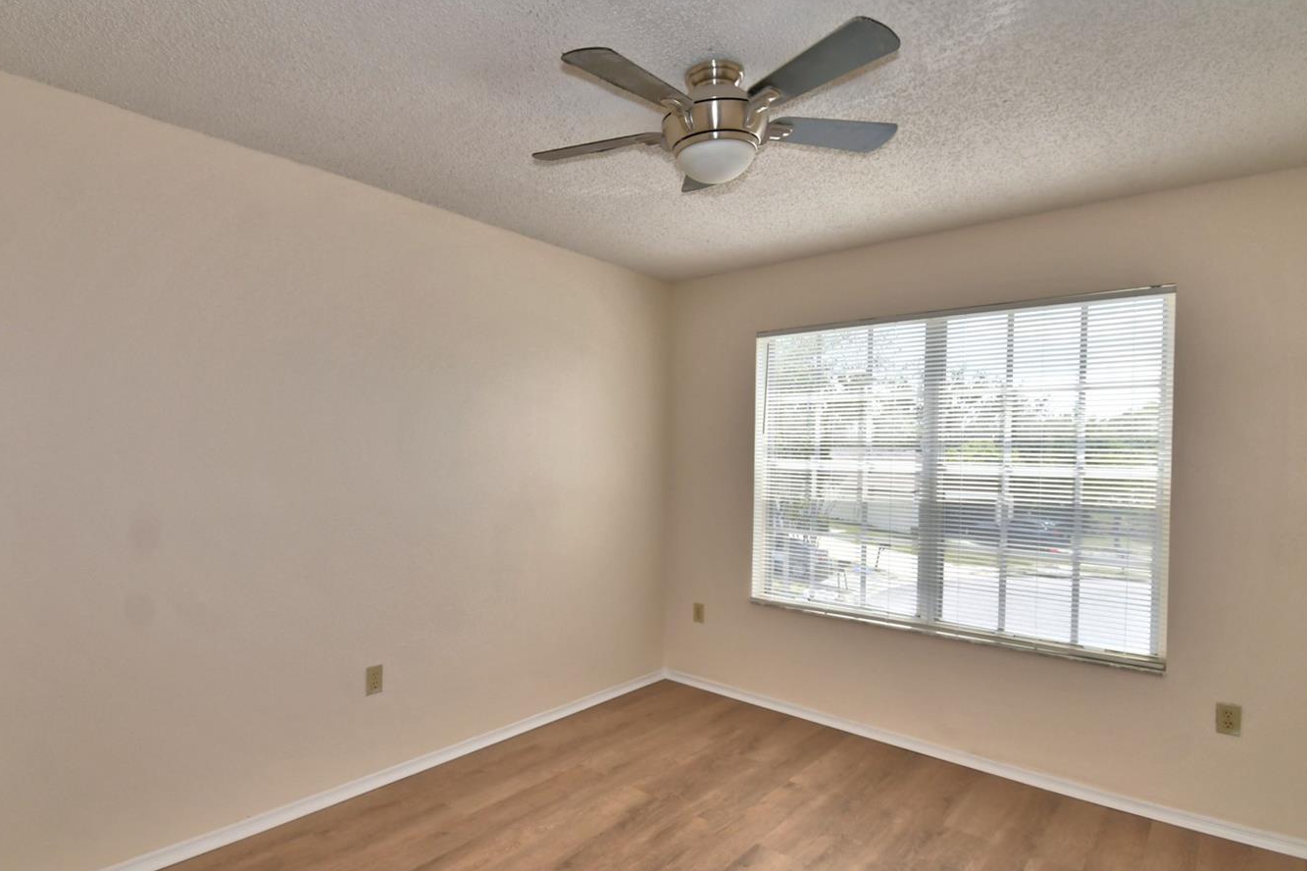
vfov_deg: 67.3
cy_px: 467
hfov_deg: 89.9
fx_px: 653
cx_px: 614
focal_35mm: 18
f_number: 5
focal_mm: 10
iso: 100
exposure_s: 1/250
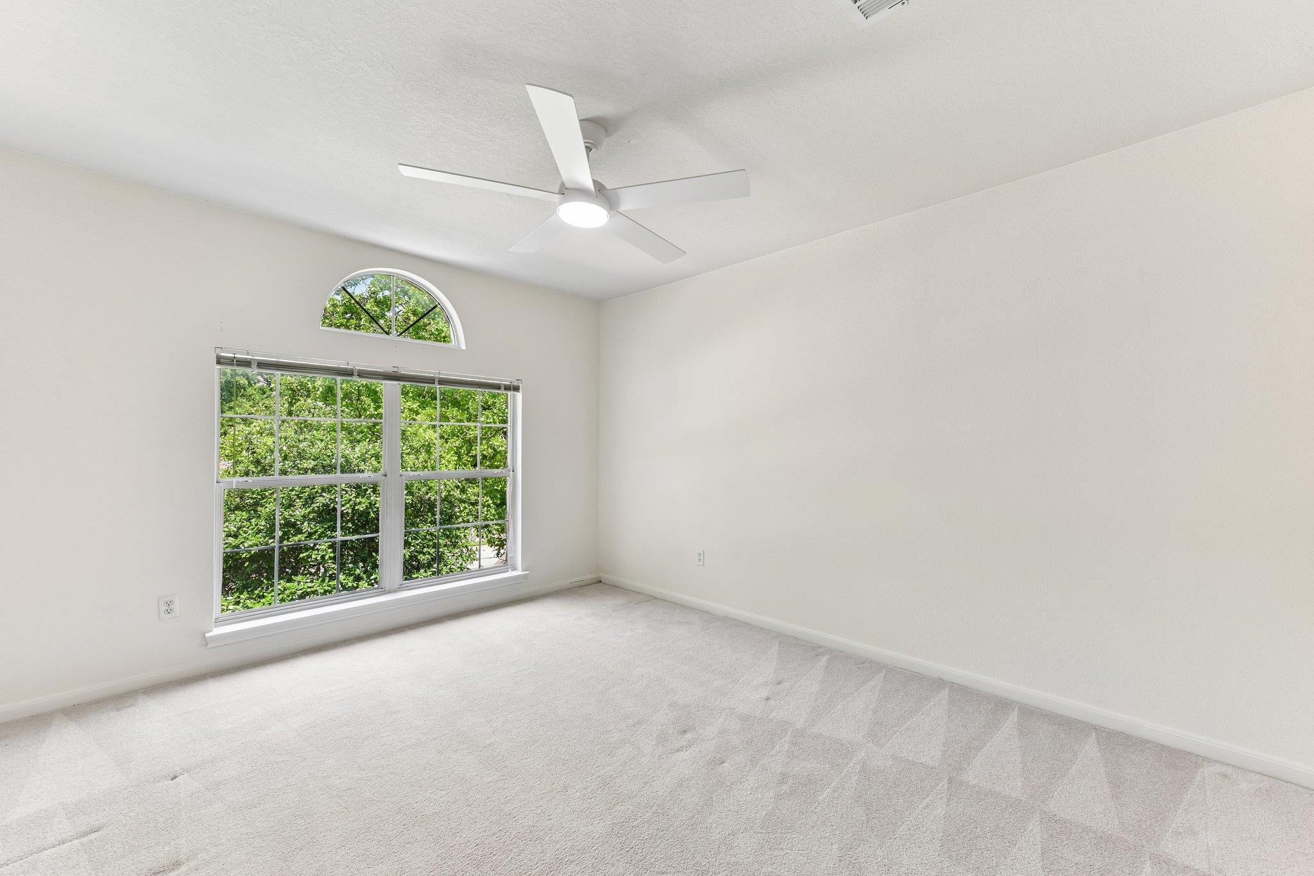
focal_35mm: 14
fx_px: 511
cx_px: 657
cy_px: 438
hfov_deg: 104.3
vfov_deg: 81.2
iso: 100
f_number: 8
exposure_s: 1/25
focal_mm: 14
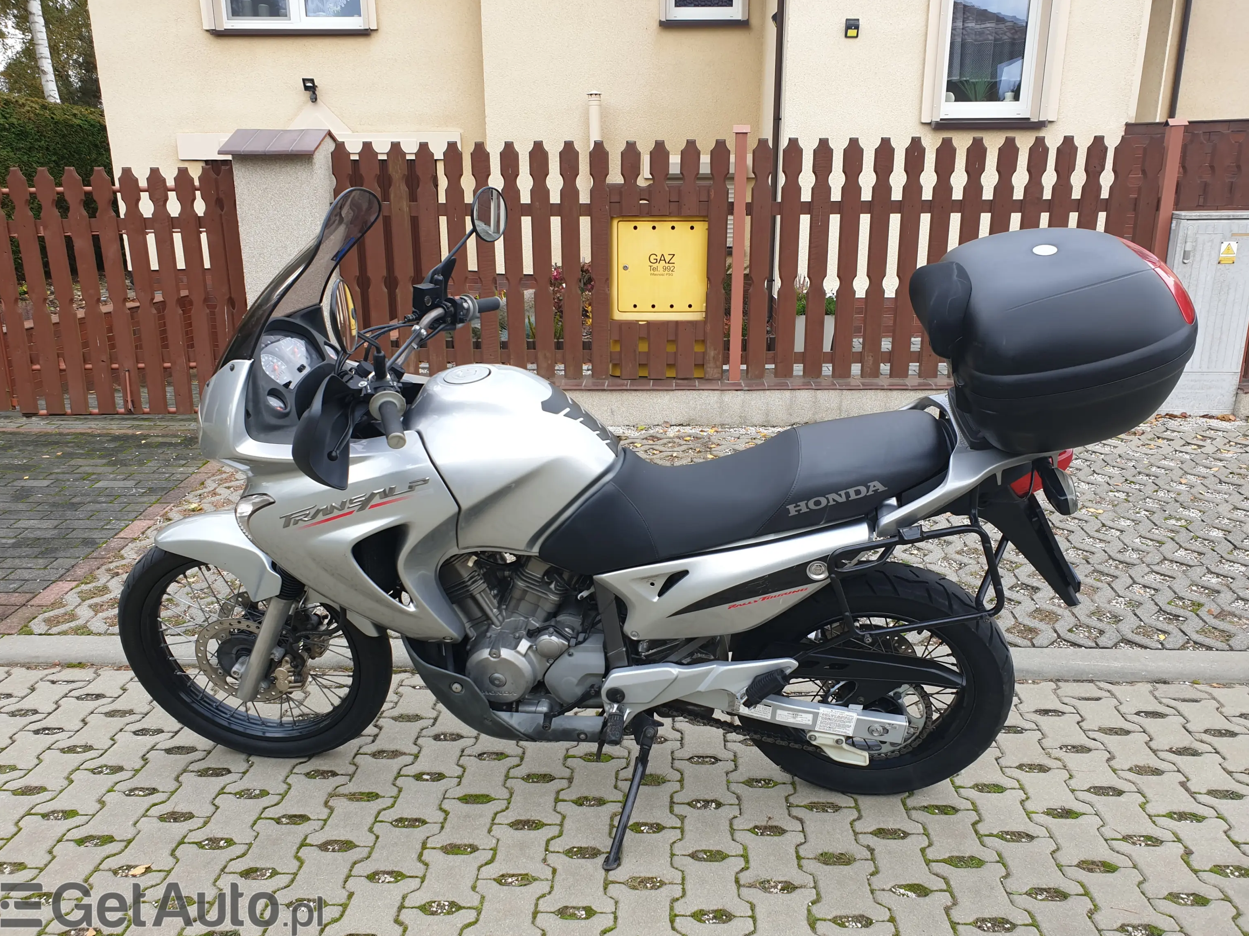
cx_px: 640
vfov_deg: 51.3
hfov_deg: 65.3
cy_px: 457
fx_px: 974
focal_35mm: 27
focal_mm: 4.3
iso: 50
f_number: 2.4
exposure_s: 1/192
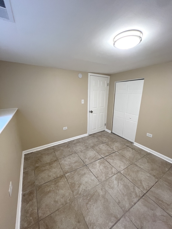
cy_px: 114
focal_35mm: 13
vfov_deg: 106.2
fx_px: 86
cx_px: 86
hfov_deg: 89.9
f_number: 1.8
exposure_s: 1/60
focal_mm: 1.57
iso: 200
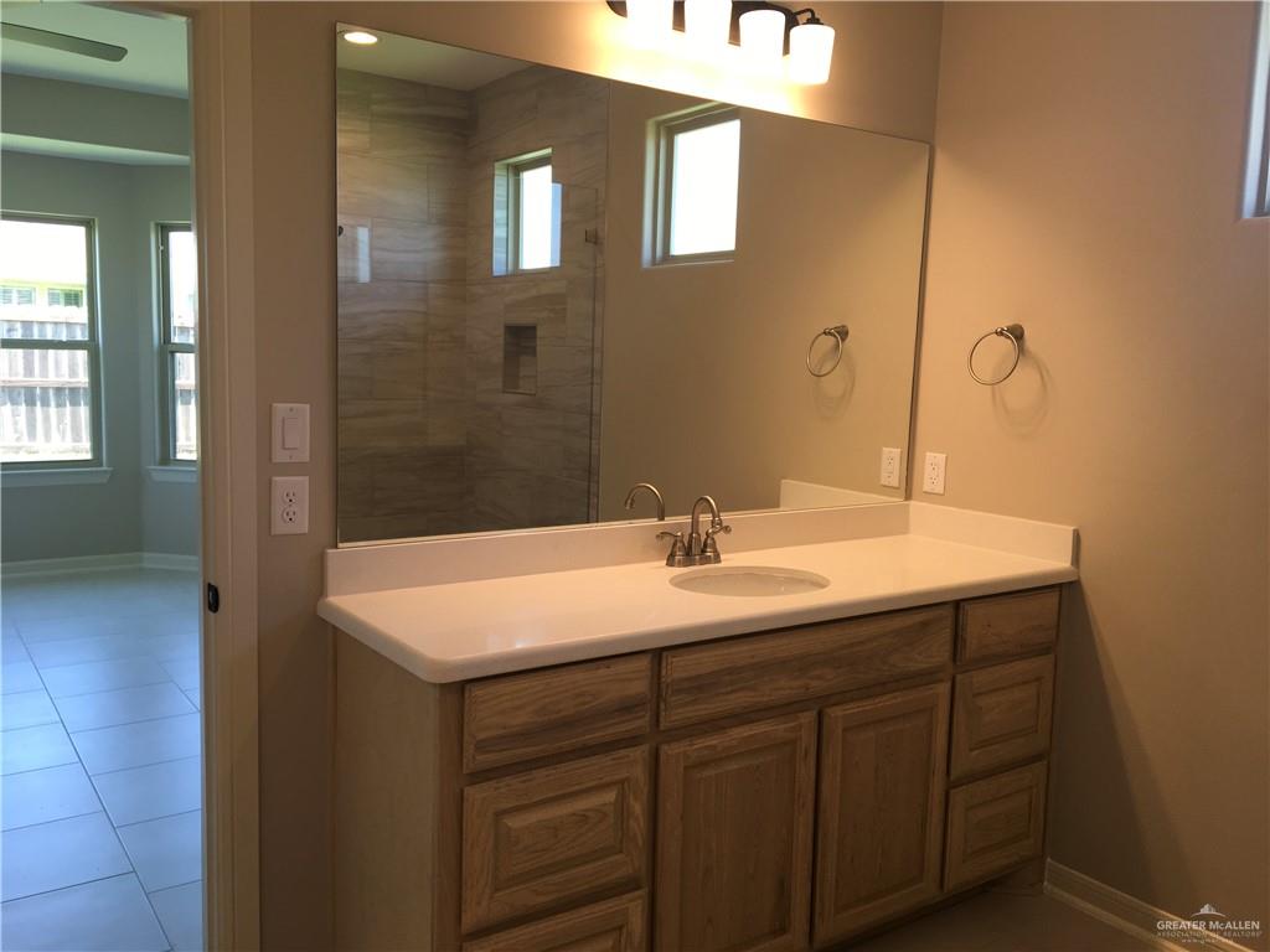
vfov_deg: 48.2
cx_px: 635
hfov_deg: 61.7
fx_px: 1064
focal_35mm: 29
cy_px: 476
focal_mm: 4.15
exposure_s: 1/40
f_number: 2.2
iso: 25
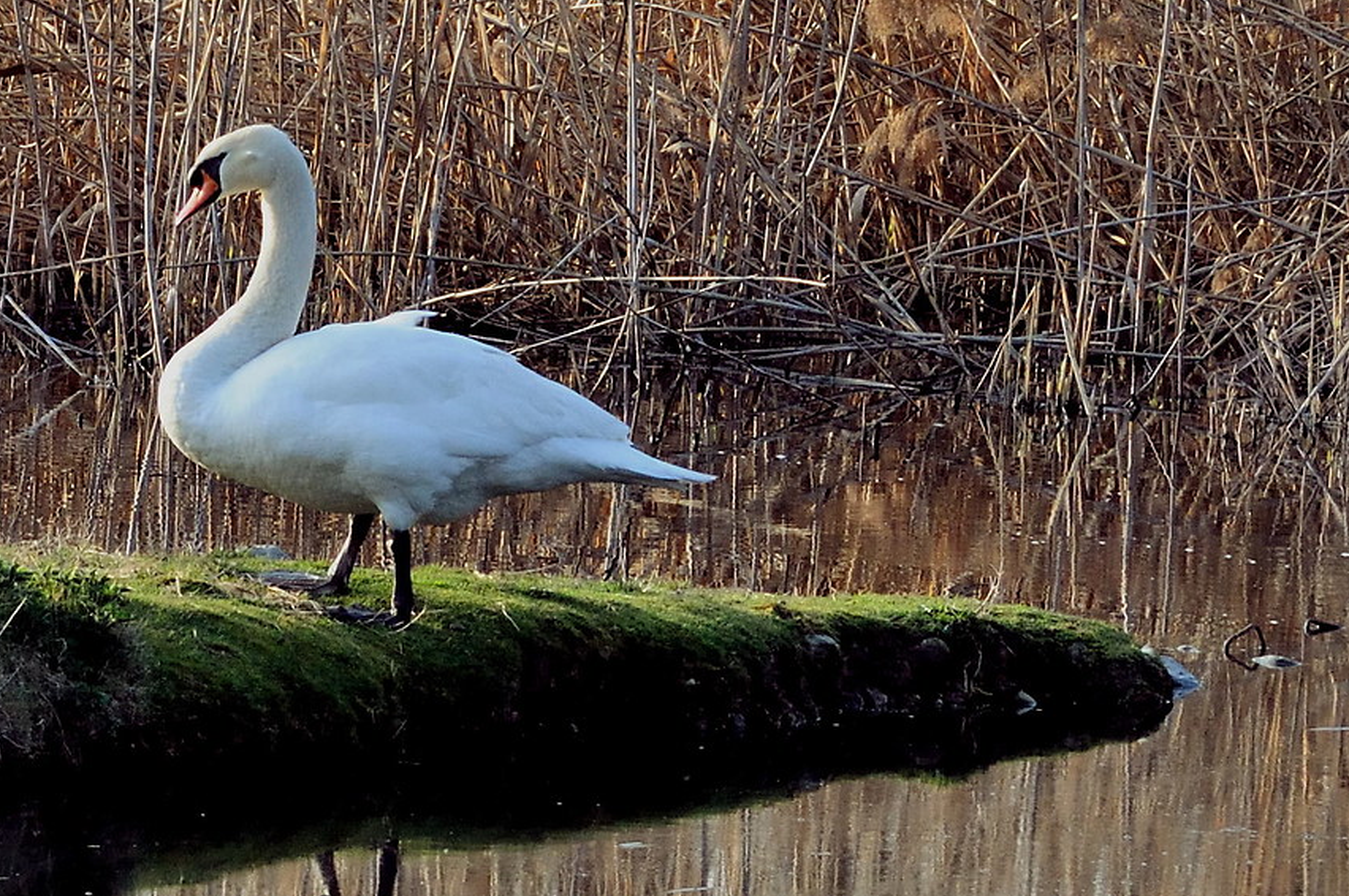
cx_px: 499
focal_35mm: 507
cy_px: 332
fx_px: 18976
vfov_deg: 2.7
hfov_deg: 4.1
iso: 1250
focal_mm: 120
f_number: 10
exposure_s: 1/250
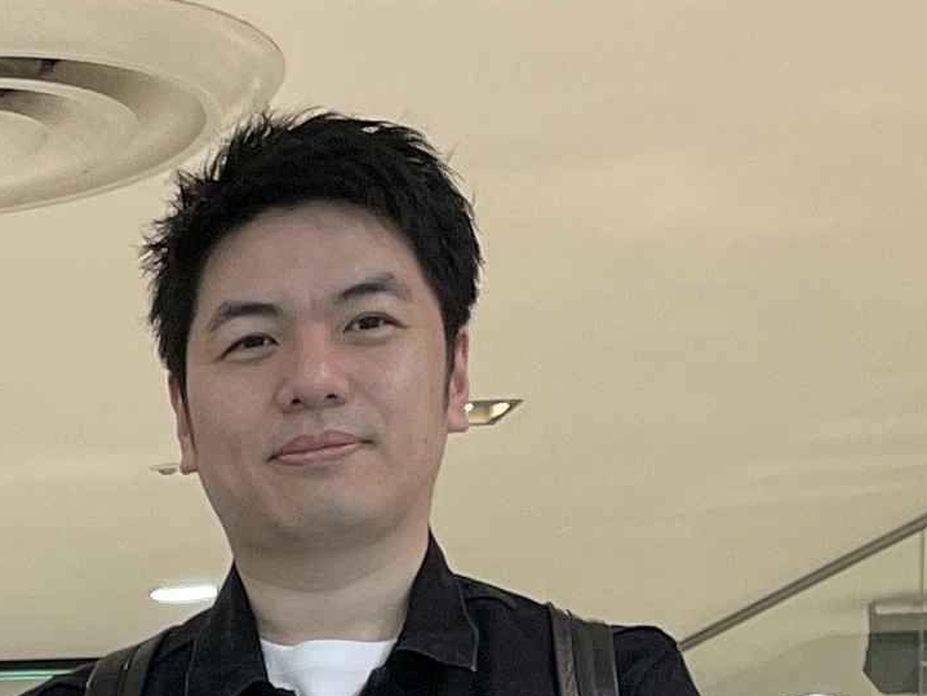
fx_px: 3911
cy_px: 1673
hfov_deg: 12.6
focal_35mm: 146
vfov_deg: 9.1
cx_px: -606
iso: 80
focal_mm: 4.2
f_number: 1.6
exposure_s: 1/50
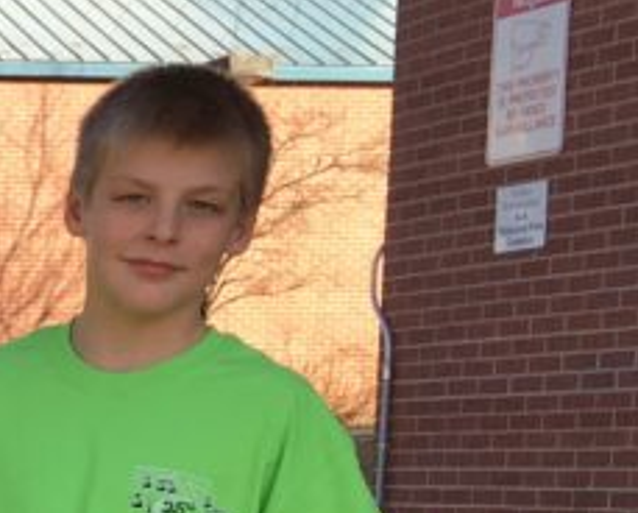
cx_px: -688
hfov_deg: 12.2
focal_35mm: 137
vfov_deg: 10.8
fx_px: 2591
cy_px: 821
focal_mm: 4.15
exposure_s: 1/472
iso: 25
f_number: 2.2
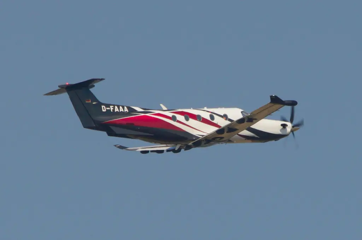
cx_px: 181
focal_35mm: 400
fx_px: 4015
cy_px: 120
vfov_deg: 3.4
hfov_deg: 5.2
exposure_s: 1/640
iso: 160
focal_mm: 400
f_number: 8
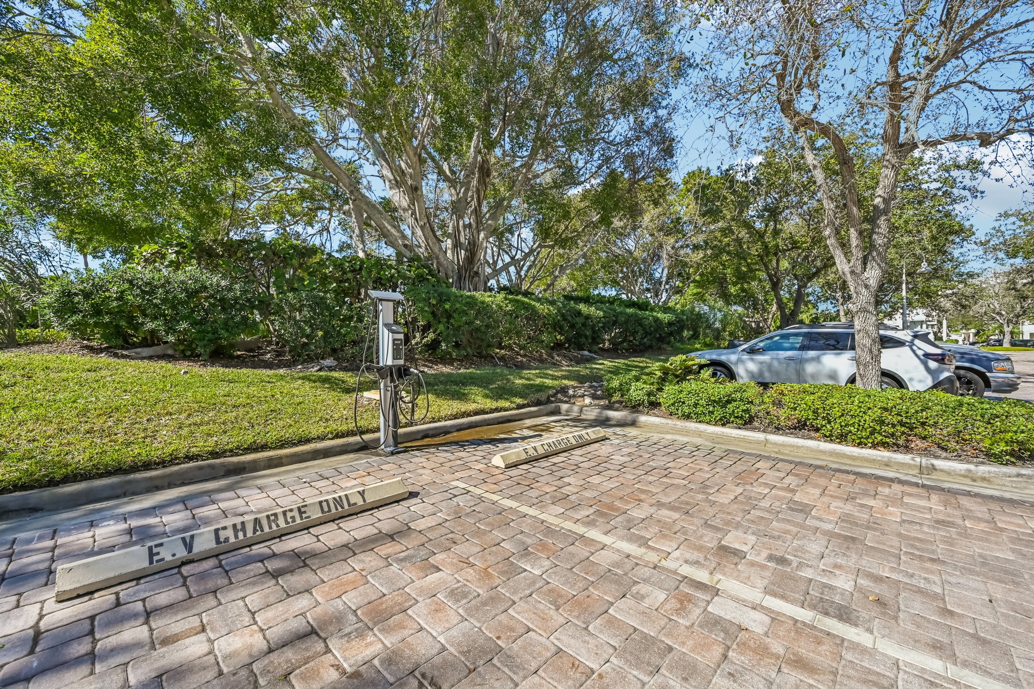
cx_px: 517
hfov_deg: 104.3
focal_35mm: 14
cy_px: 344
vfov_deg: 81.2
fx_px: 402
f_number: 8
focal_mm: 14
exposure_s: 1/800
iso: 400
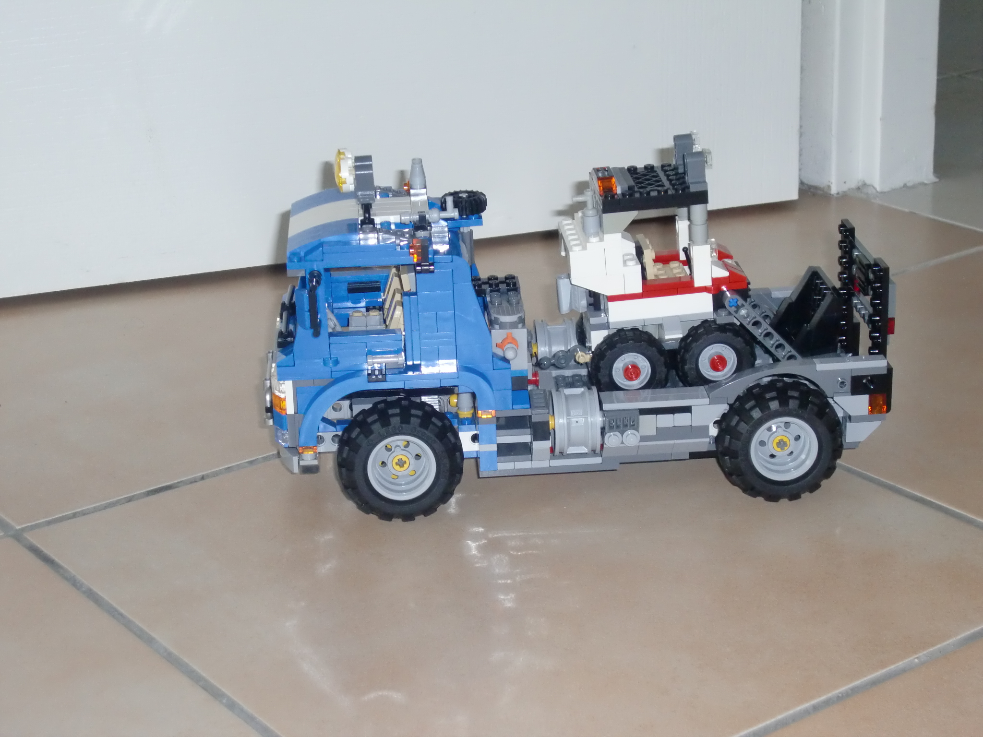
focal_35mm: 74
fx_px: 2101
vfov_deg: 19.9
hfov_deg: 26.3
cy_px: 368
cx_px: 492
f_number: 4.2
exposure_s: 1/60
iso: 400
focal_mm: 13.1
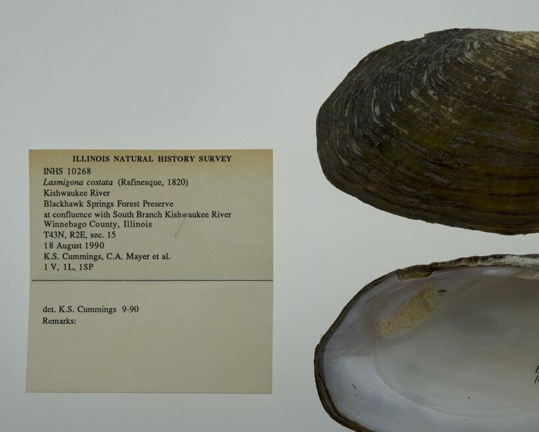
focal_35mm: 83
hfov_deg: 23.0
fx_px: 1325
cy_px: 263
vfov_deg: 18.5
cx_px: 321
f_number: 10
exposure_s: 1/125
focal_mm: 60
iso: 100
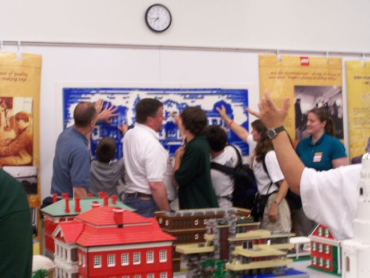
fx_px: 716
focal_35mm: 67
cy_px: 139
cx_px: 185
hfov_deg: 29.0
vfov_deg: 21.9
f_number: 3.2
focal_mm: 11.1
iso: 140
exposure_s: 1/13
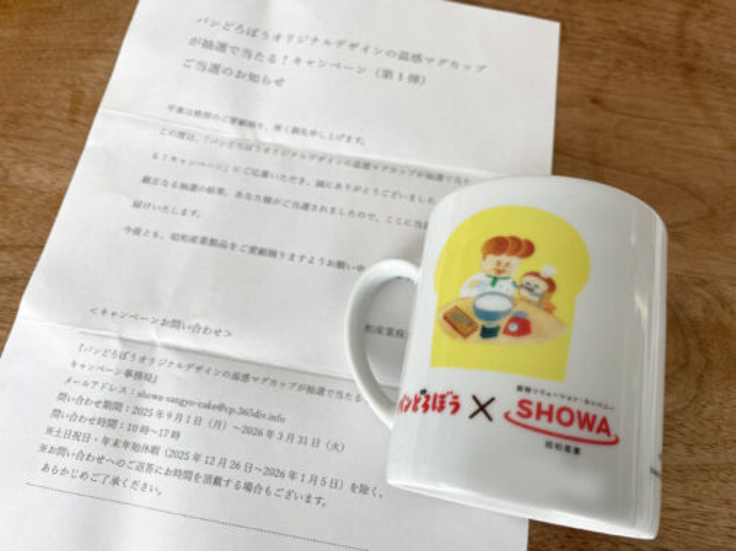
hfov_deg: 67.3
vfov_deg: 53.0
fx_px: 553
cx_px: 368
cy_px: 276
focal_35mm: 26
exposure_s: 1/121
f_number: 1.6
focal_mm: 4.2
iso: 80
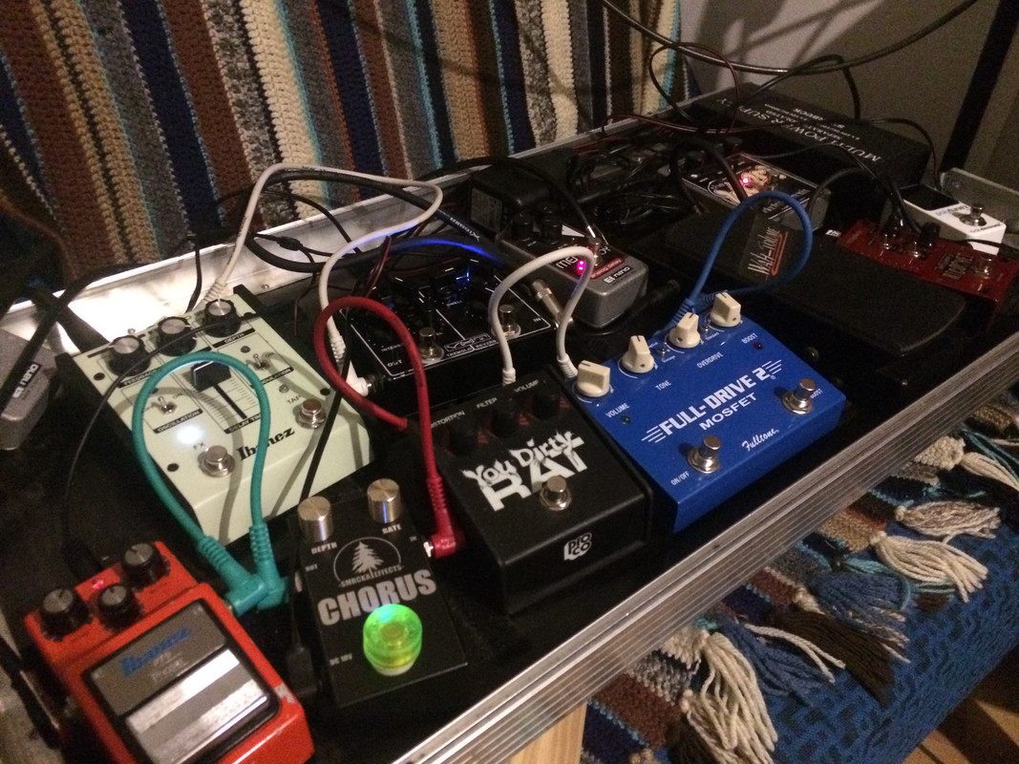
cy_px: 382
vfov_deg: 48.2
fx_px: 854
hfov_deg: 61.7
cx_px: 510
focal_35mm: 29
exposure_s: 1/17
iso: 800
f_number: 2.2
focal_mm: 4.15
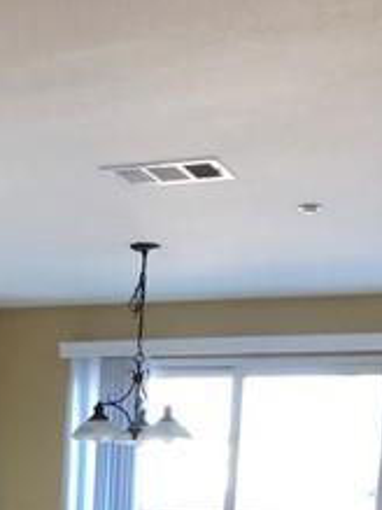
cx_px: -19
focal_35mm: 82
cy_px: 701
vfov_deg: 21.1
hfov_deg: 17.5
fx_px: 1208
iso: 40
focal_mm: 3.99
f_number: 1.8
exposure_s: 1/20
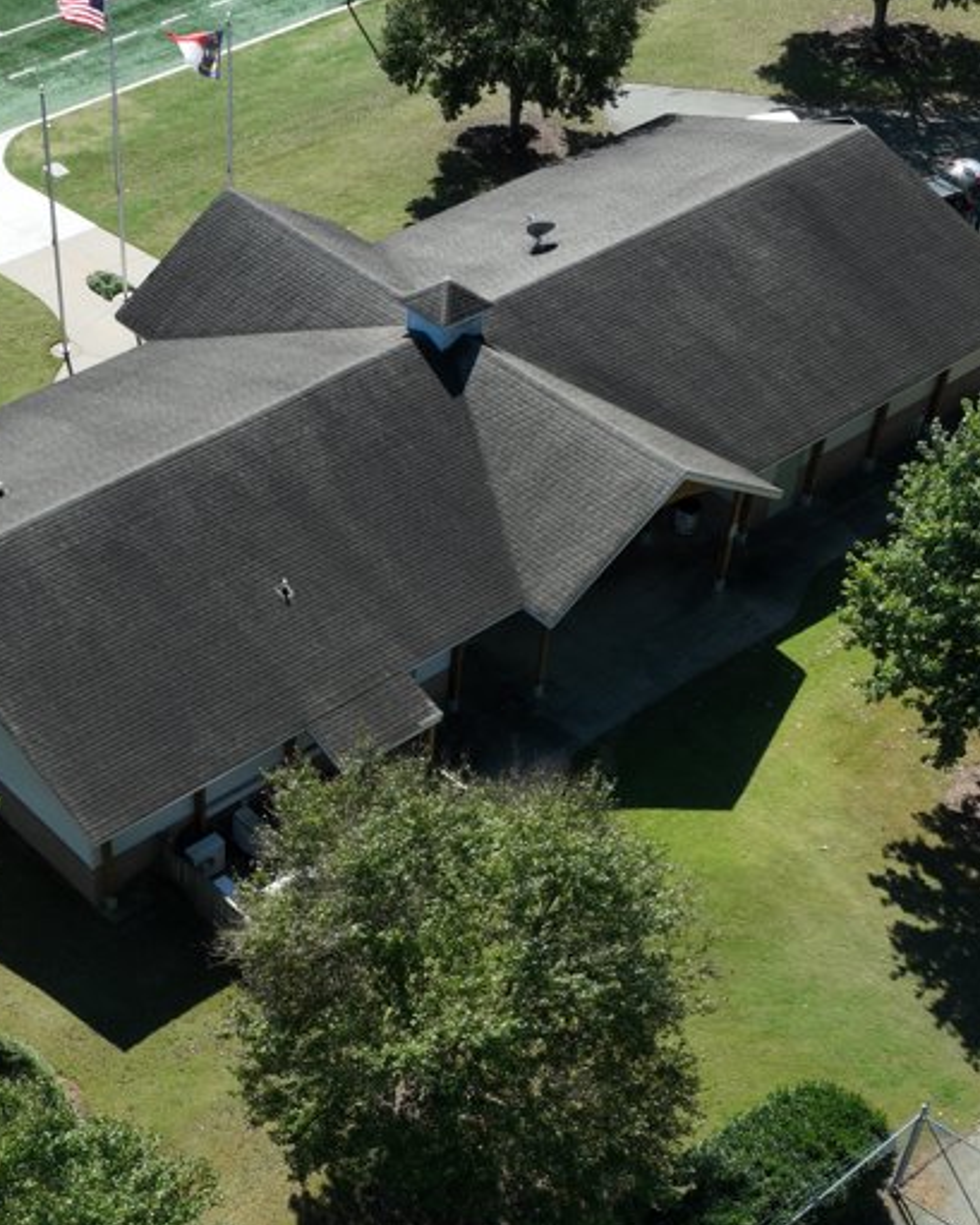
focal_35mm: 55
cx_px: 213
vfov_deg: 33.5
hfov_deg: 27.1
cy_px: 905
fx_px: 1993
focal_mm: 12.29
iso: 100
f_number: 8
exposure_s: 1/200
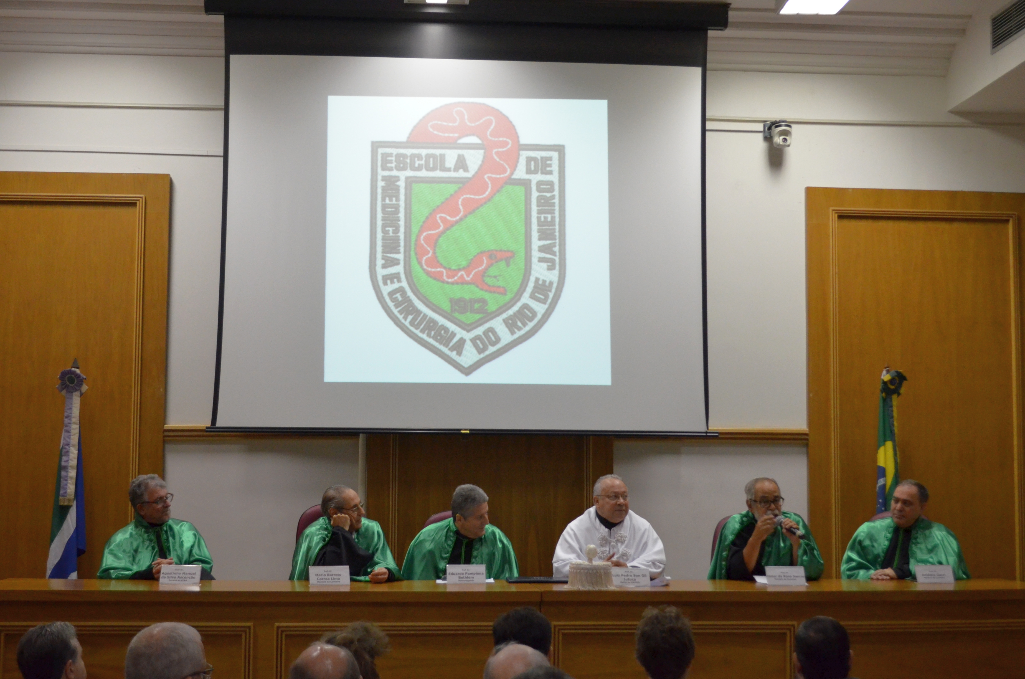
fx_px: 1449
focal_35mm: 51
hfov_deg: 39.0
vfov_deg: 26.4
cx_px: 512
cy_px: 340
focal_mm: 34
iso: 2000
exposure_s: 1/60
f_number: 5
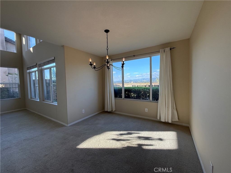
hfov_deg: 102.1
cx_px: 116
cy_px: 86
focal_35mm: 14
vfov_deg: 85.7
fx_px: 93
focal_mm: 2.22
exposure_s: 1/313
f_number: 2.2
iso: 64
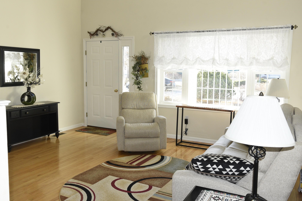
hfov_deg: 57.2
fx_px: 277
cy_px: 96
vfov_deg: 40.0
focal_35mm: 33
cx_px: 149
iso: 1000
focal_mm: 31
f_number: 5.6
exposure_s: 1/125
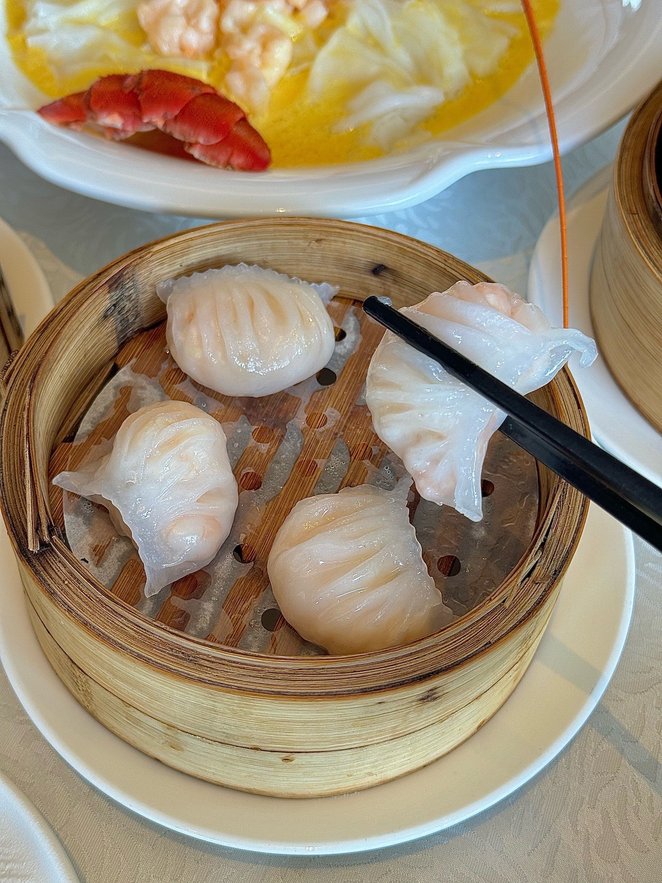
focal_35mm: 48
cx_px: 331
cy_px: 442
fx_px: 1224
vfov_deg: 39.7
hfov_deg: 30.3
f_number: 1.78
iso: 50
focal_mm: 6.76
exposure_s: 1/100
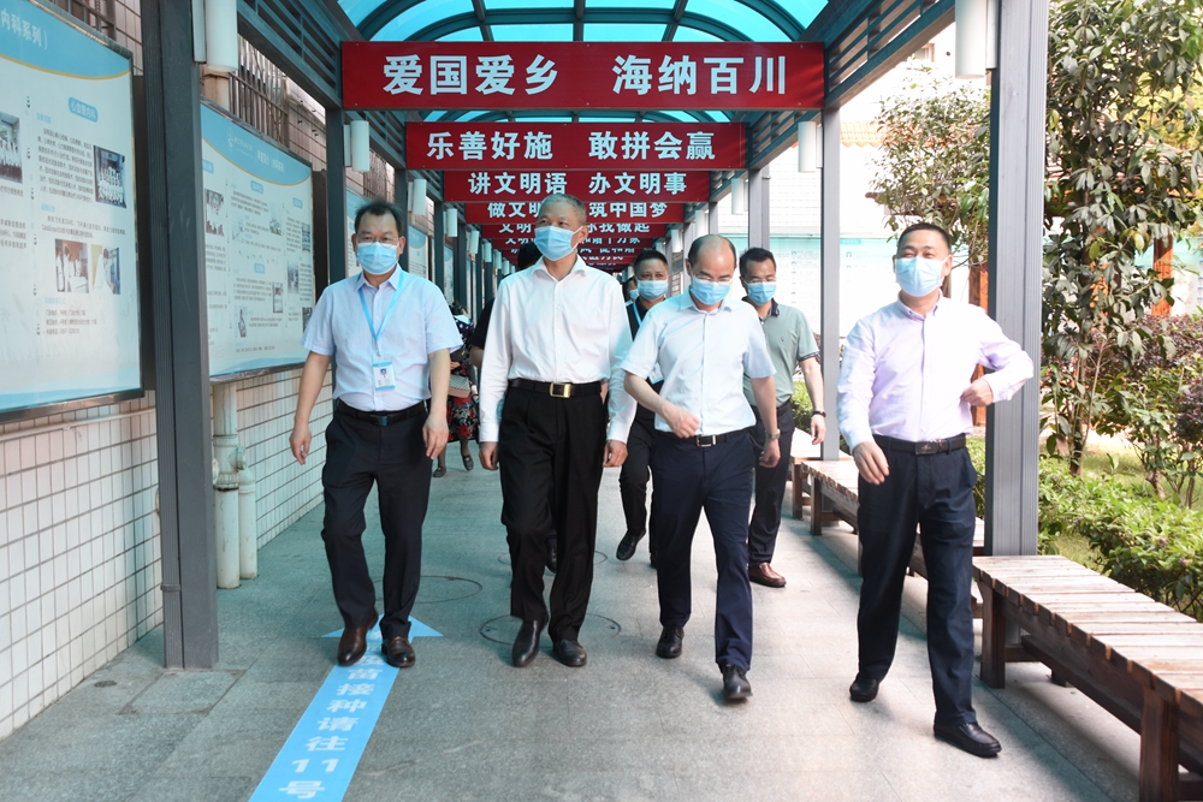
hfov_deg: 53.1
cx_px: 602
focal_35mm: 36
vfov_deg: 36.9
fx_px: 1203
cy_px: 401
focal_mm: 24
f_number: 5.6
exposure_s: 1/125
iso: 320
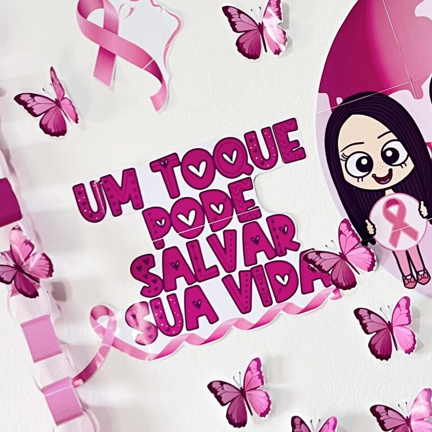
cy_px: 132
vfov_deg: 24.5
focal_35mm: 70
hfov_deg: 23.9
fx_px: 988
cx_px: 398
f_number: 1.6
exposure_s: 1/60
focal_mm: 5.1
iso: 125
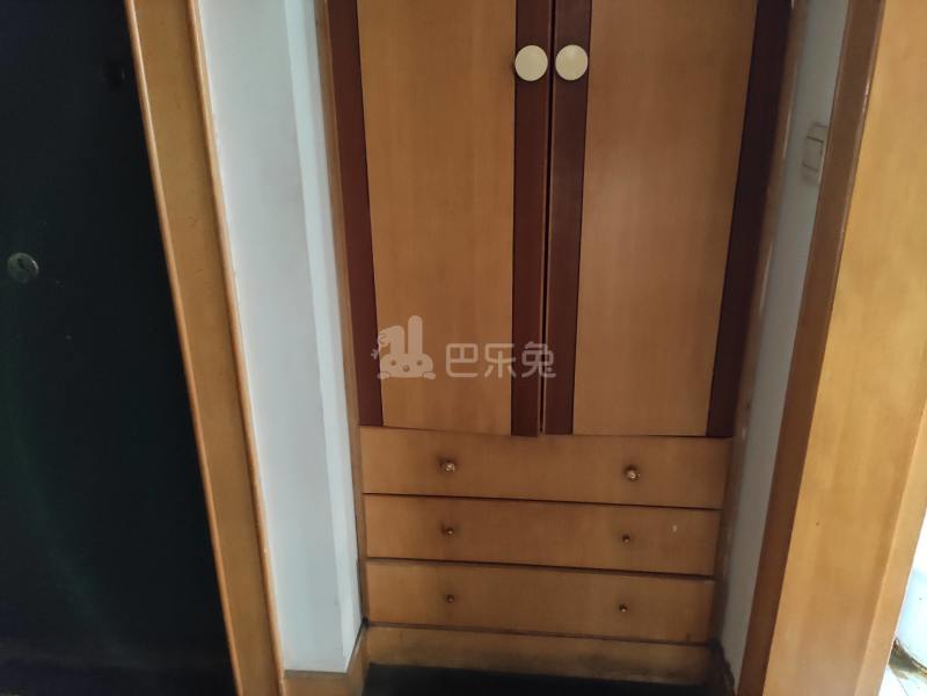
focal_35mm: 26
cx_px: 464
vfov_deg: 53.1
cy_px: 348
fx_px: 696
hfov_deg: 67.3
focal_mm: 4.77
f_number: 1.75
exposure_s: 1/33
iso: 8836
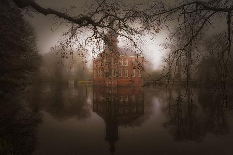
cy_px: 78
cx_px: 116
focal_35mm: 30
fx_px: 194
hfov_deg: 61.9
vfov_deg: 43.6
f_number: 5.6
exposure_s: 1/400
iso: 320
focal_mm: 30
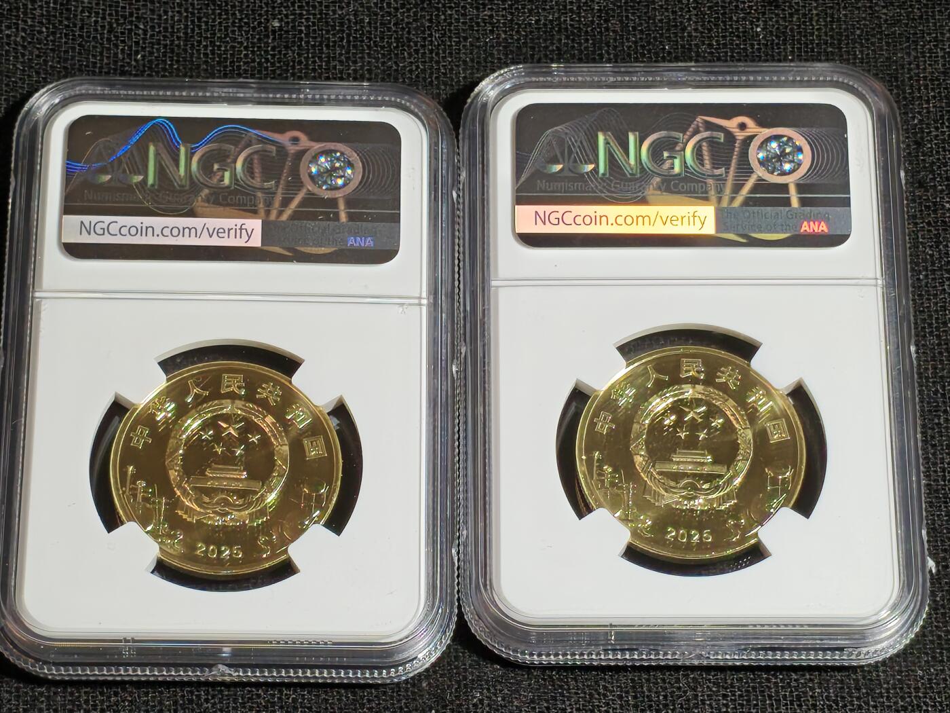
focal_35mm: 119
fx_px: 3266
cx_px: 475
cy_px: 356
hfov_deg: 16.6
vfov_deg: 12.5
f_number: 1.5
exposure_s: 1/411
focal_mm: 4.94
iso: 50
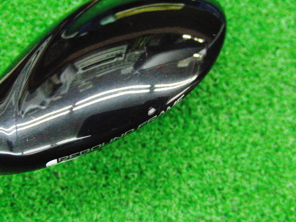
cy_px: 111
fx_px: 316
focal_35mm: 37
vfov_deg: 38.7
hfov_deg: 50.1
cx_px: 148
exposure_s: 1/125
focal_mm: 6.42
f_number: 3.6
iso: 3200
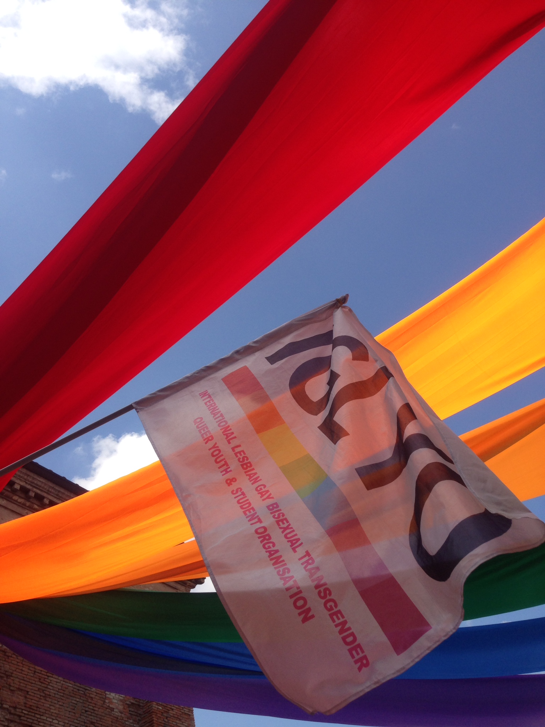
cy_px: 364
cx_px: 272
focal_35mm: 33
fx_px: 693
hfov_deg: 42.9
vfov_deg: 55.4
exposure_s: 1/1205
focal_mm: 4.12
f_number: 2.4
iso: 50
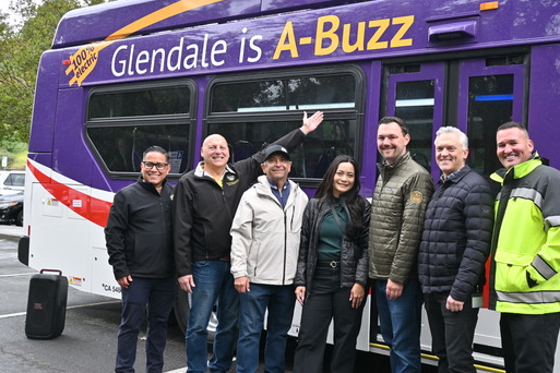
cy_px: 171
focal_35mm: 41
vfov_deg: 32.7
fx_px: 635
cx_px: 309
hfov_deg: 47.5
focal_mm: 24.5
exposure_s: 1/250
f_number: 4.2
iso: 360
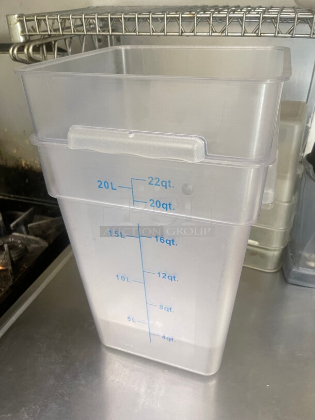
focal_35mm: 26
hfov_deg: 53.1
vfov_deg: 67.3
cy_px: 210
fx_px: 315
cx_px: 158
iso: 320
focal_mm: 5.1
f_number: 1.6
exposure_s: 1/60
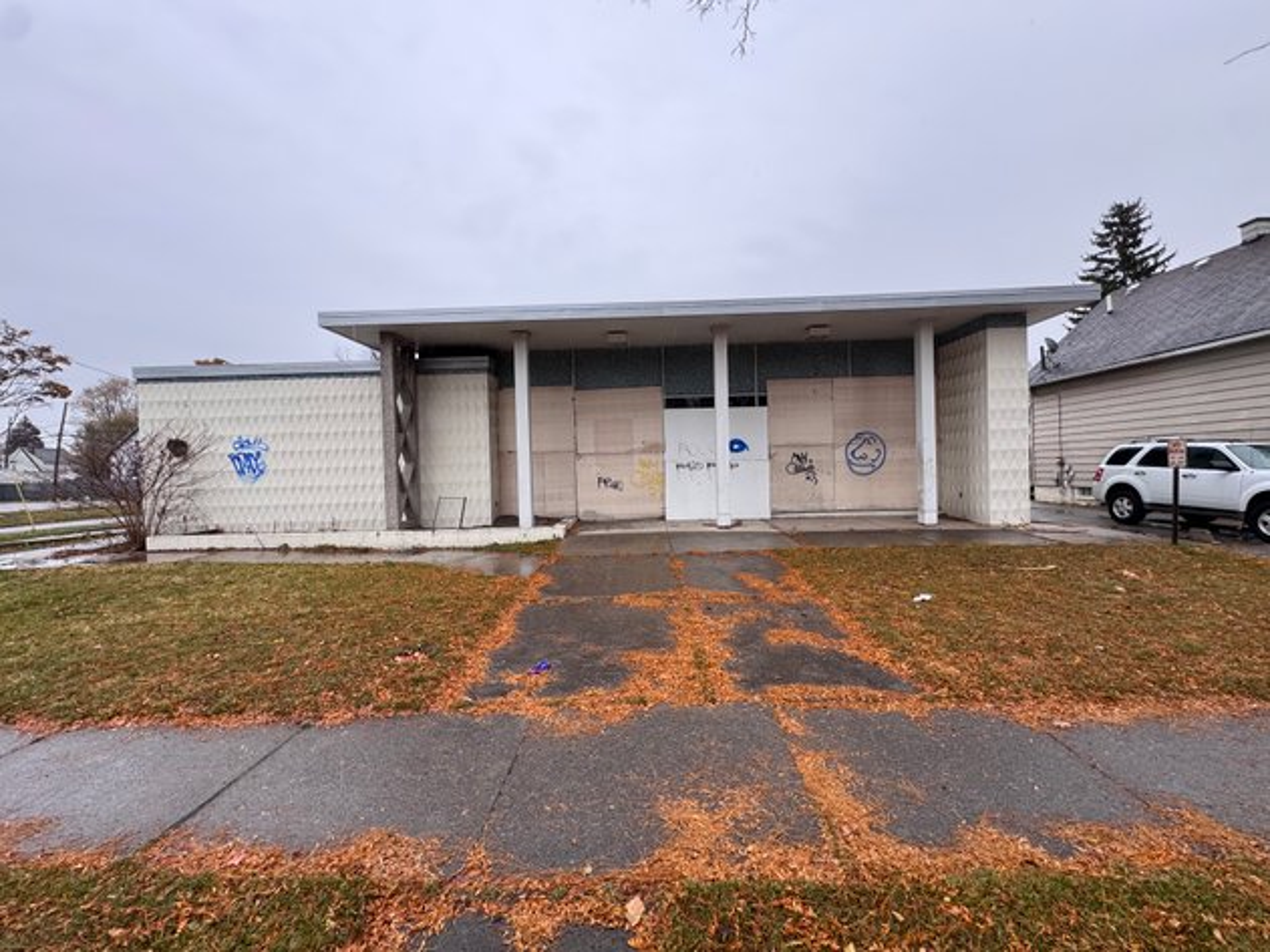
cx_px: 635
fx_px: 514
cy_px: 476
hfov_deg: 102.1
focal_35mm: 14
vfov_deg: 85.7
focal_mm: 2.22
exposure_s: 1/168
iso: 40
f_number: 2.2
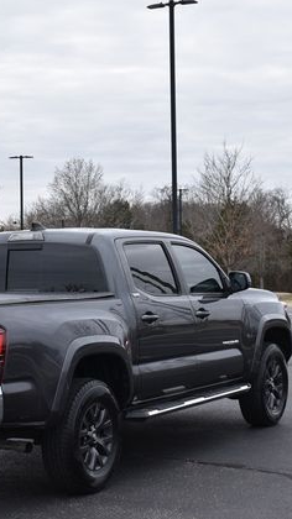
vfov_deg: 25.4
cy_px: 258
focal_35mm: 84
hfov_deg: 14.4
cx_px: 104
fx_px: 1154
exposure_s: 1/250
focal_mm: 35
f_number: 8
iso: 200
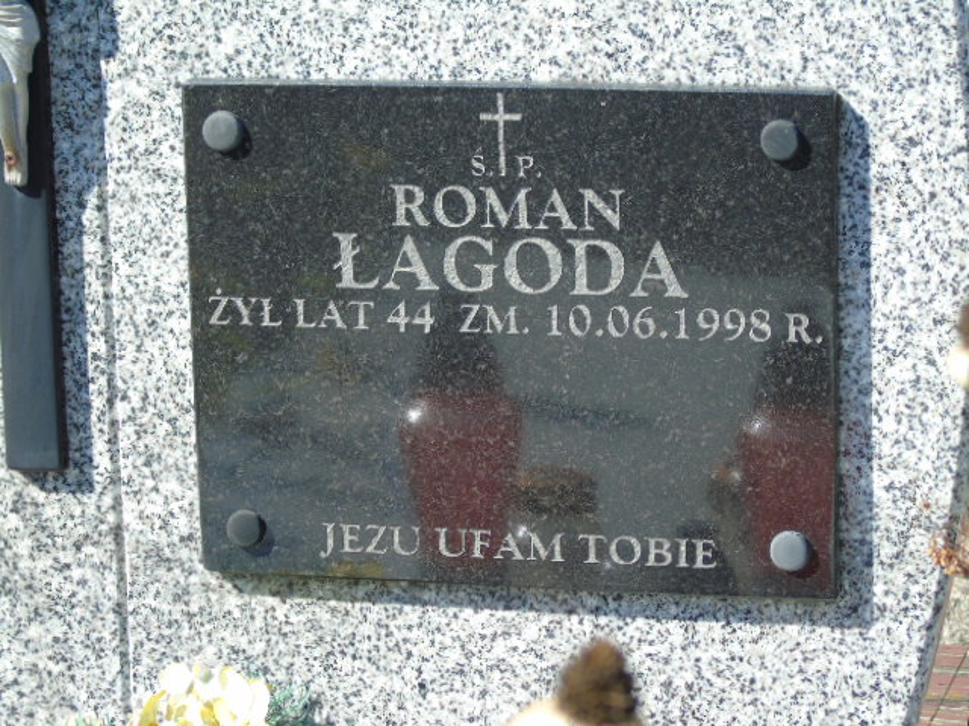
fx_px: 3975
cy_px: 363
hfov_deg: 13.9
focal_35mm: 142
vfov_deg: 10.4
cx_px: 484
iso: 80
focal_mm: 25
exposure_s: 1/160
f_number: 4.7
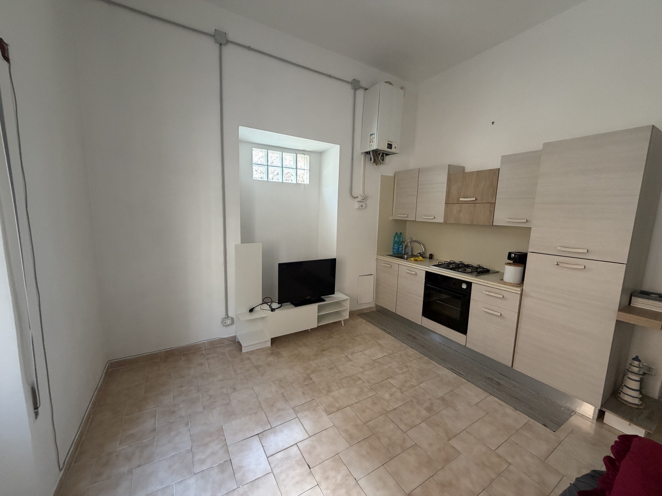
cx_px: 331
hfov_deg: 102.1
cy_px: 248
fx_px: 268
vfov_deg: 85.7
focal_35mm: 14
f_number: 2.2
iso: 320
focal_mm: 2.22
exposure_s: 1/89
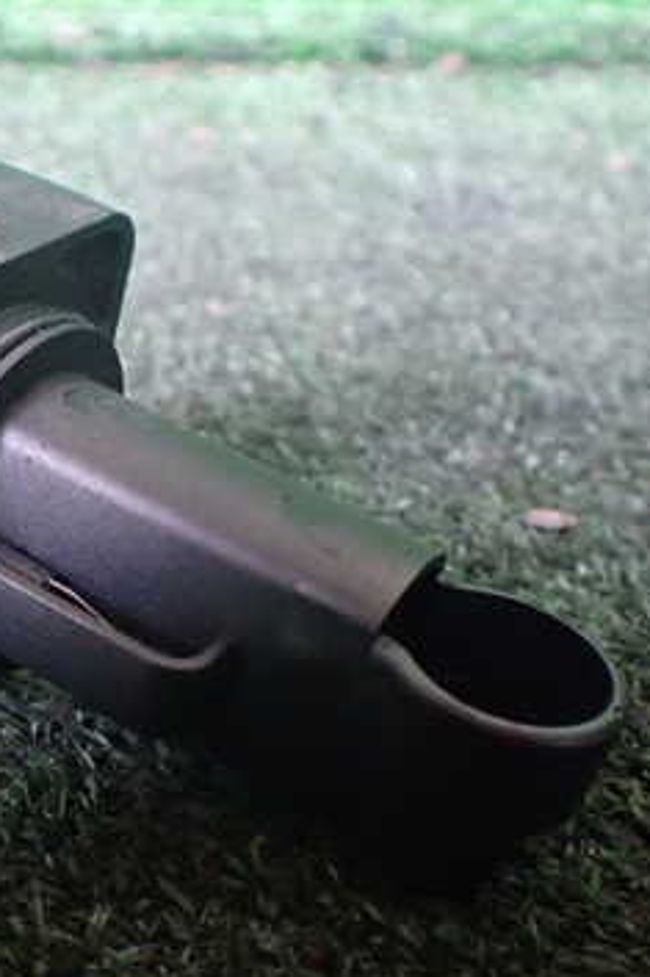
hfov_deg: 24.5
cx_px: 17
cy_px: 484
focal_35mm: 53
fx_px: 1437
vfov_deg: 37.5
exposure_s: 1/30
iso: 1000
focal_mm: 5.4
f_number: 2.3
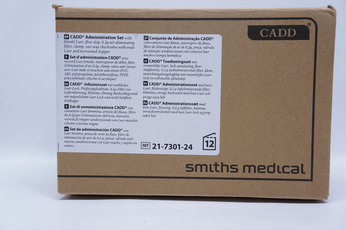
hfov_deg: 42.4
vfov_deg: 28.9
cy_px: 115
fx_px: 446
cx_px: 173
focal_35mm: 46
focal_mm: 31
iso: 800
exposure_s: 1/100
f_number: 5
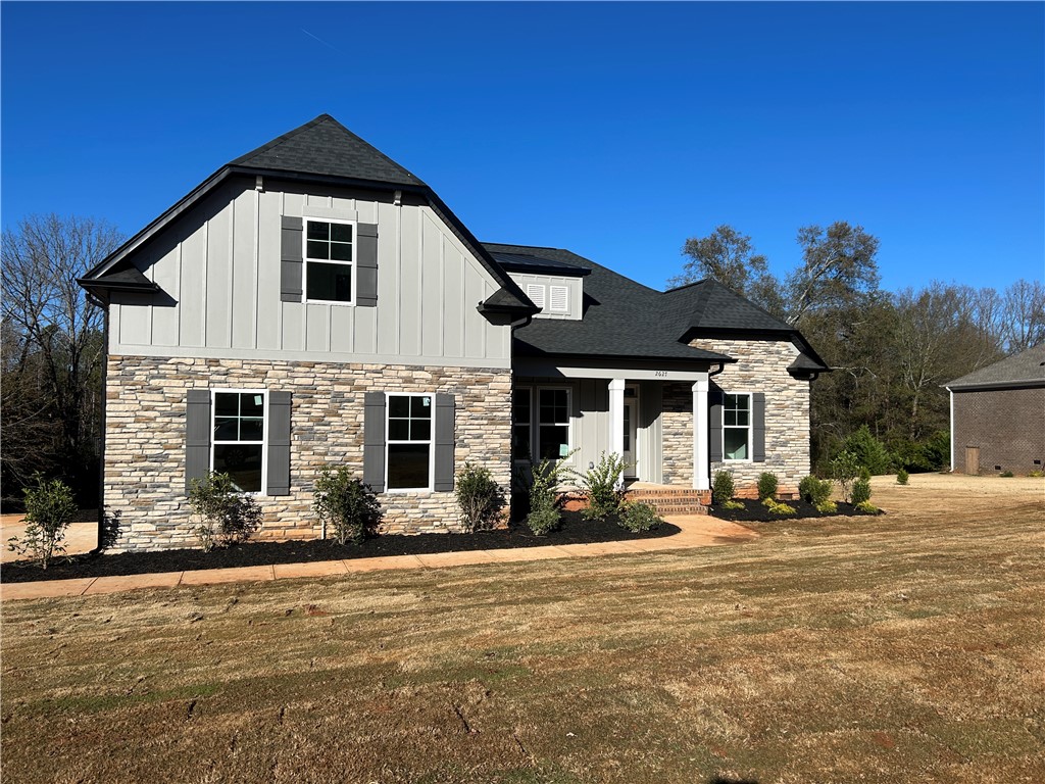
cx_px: 522
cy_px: 392
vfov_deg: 53.1
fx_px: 785
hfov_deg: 67.3
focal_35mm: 26
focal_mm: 5.7
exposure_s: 1/5319
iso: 50
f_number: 1.5
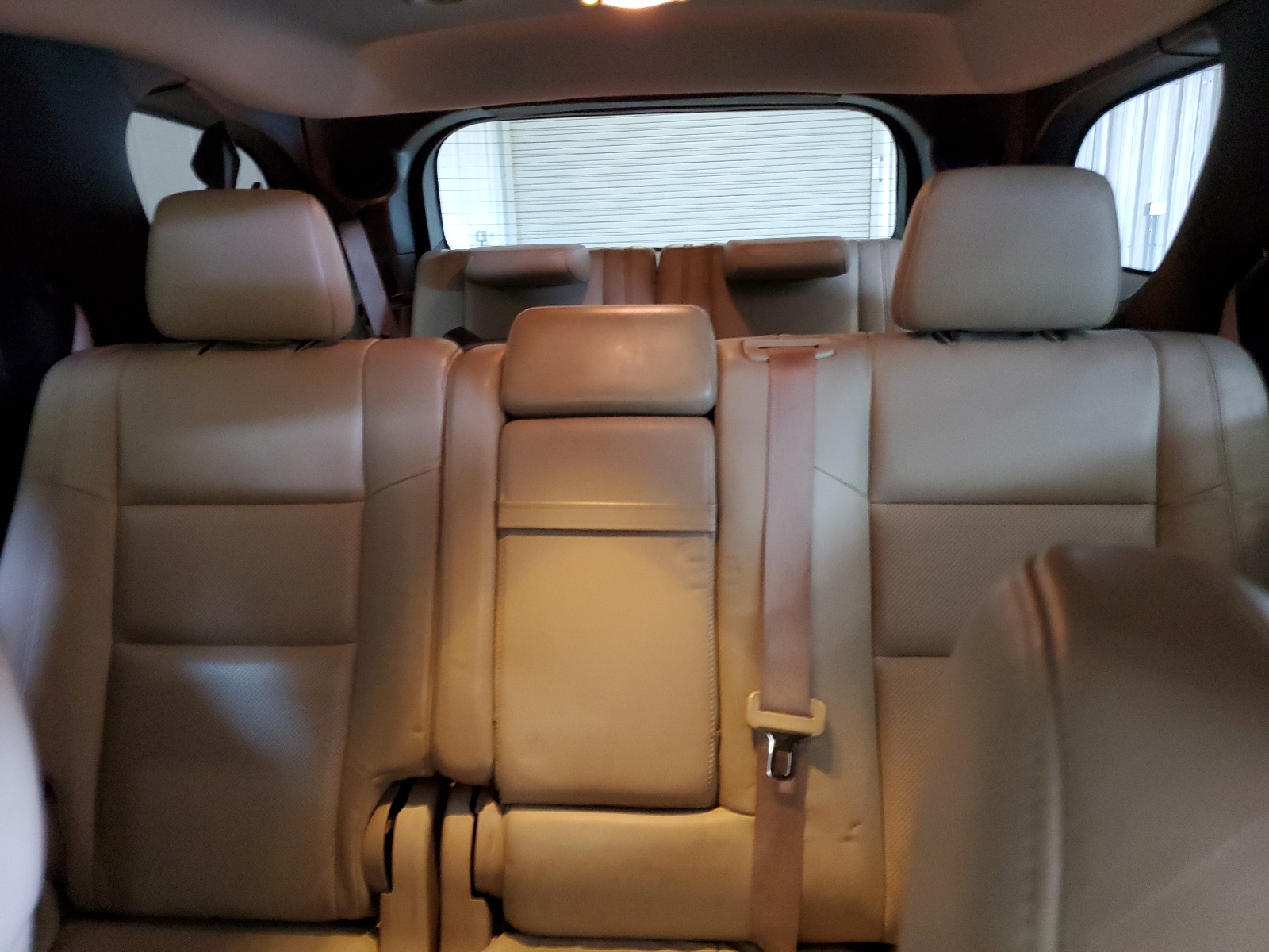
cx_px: 634
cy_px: 476
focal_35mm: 26
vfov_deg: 53.1
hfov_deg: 67.3
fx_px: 953
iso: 359
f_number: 1.5
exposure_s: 1/15
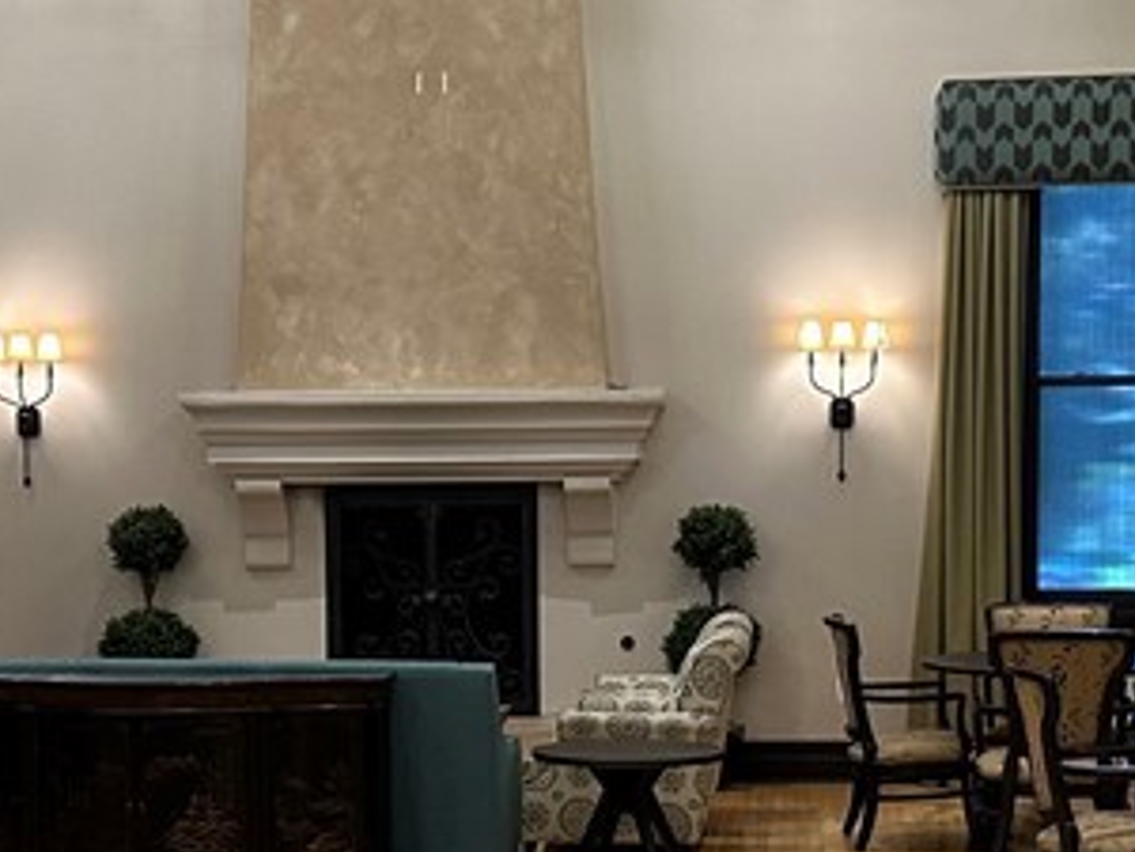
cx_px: 518
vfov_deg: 17.9
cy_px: 655
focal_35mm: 82
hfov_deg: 23.8
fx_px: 2689
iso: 320
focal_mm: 6.86
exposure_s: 1/60
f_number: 1.78
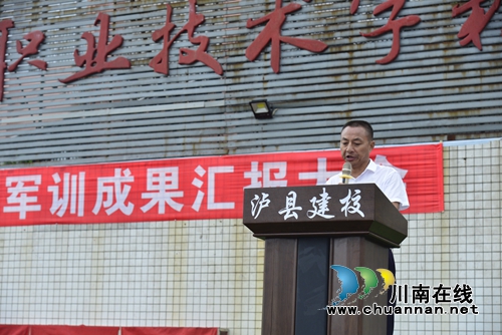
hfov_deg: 27.0
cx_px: 251
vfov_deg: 18.2
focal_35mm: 75
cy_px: 168
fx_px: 1046
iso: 500
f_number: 7.1
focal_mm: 75
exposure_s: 1/200
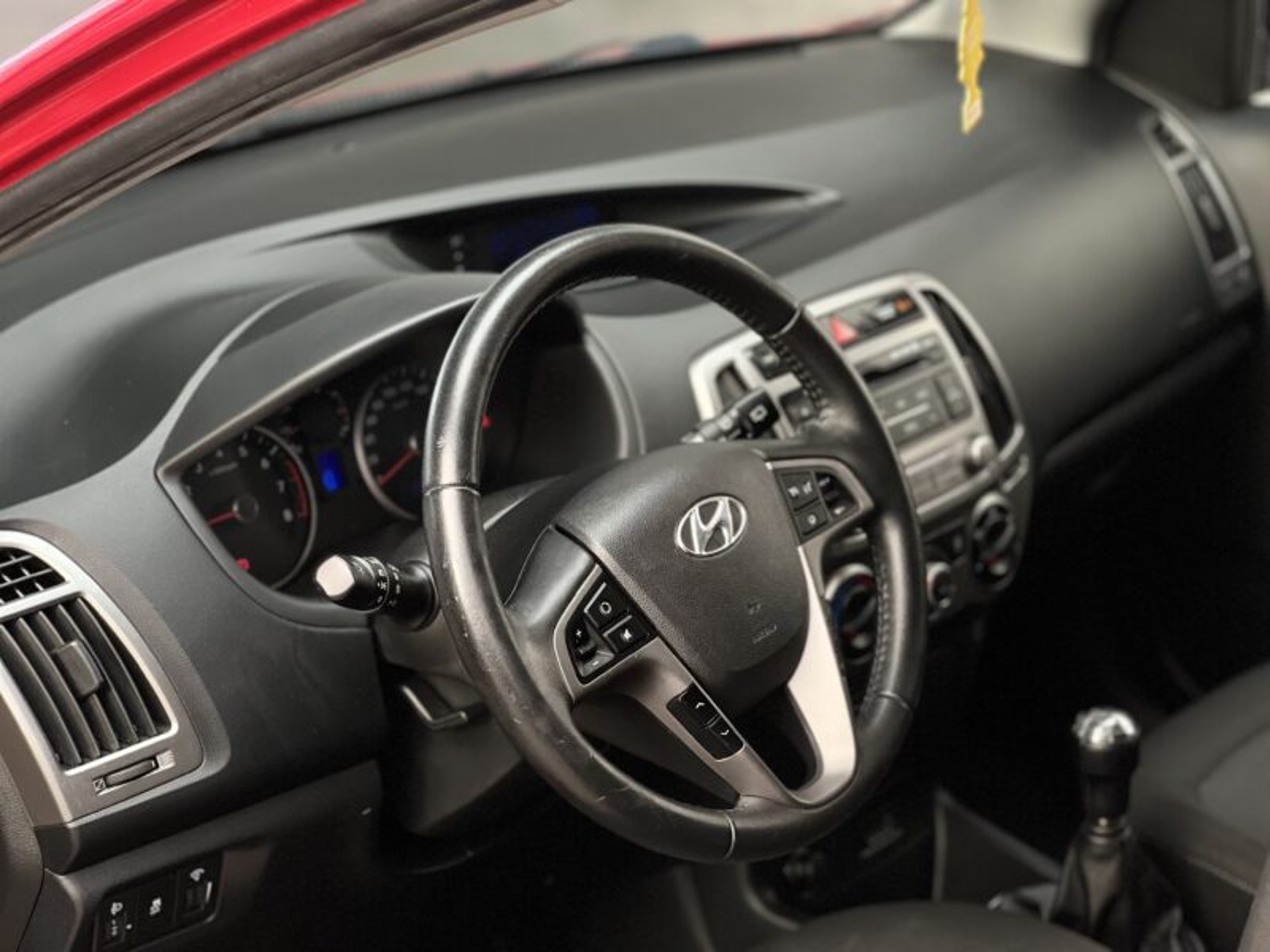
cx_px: 635
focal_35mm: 77
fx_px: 2825
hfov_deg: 25.3
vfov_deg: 19.1
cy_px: 476
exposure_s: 1/121
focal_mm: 9
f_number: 2.8
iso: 250
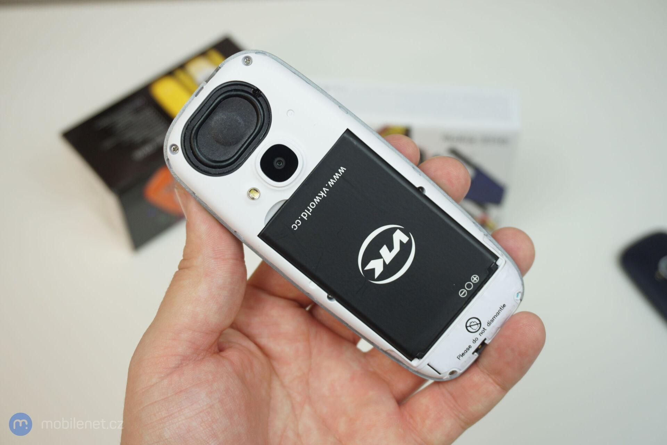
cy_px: 222
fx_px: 834
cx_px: 334
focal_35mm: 45
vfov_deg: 29.9
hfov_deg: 43.6
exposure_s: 1/60
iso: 320
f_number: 5
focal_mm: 30
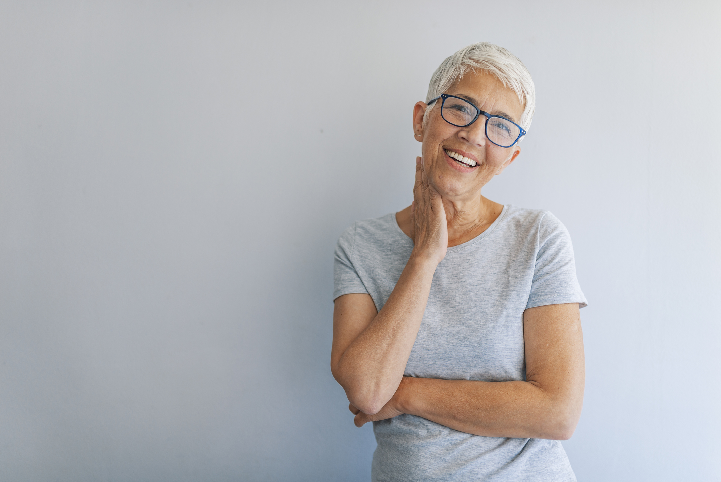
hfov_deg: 54.4
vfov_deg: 37.9
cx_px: 360
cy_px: 241
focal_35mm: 35
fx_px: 701
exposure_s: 1/200
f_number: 1.8
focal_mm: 35
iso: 125
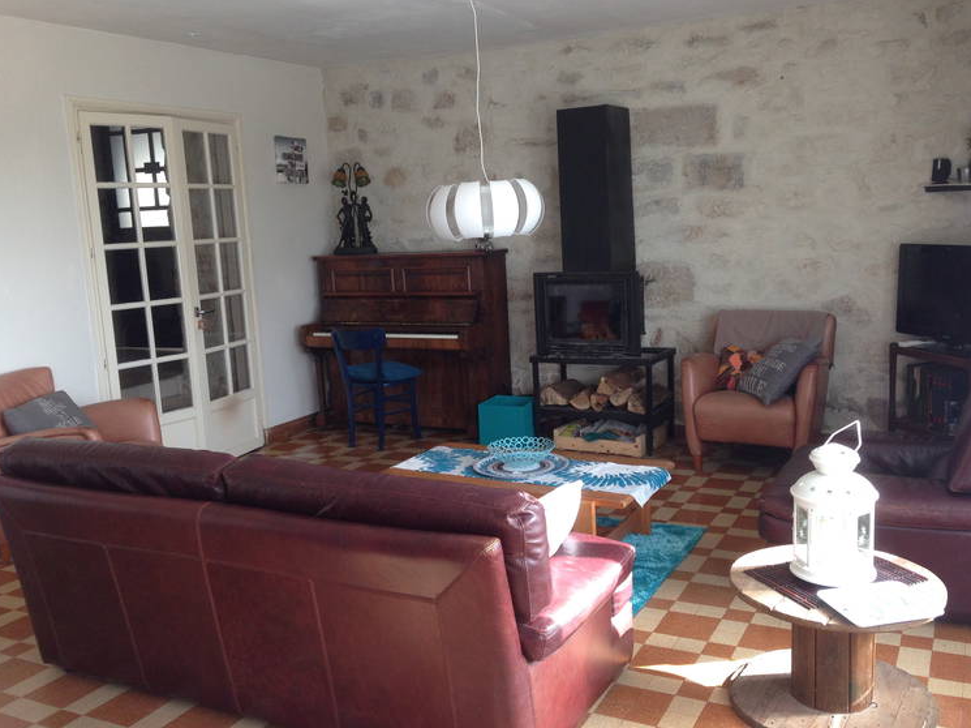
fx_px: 981
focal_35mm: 35
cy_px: 384
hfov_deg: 52.6
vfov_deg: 40.7
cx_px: 508
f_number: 2.4
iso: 80
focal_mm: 4.12
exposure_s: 1/120
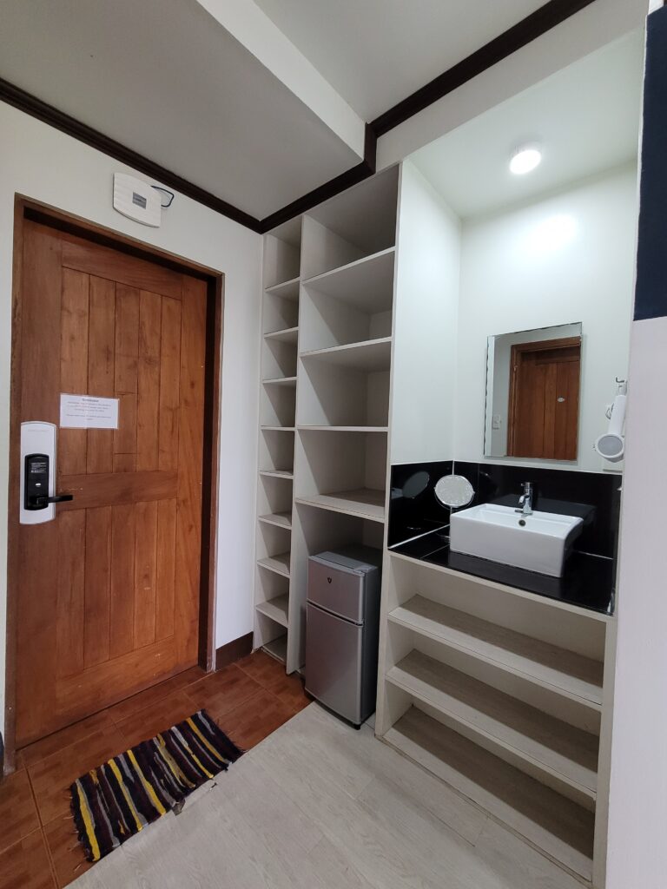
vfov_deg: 106.2
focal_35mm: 13
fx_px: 334
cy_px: 444
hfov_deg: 89.9
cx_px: 334
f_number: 2.2
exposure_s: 1/60
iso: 400
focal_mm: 2.2
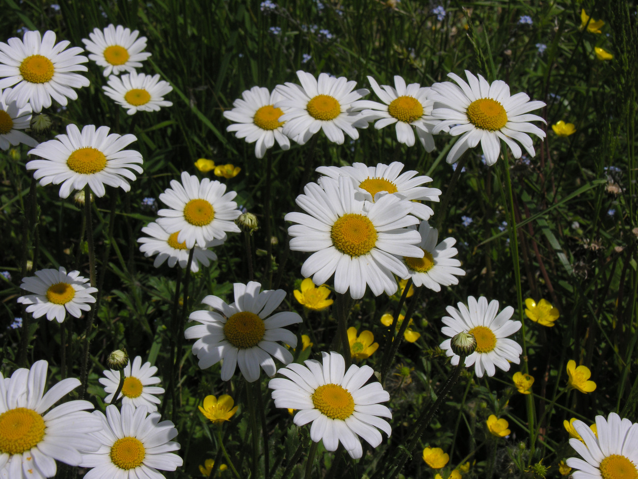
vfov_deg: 20.7
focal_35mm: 71
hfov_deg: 27.4
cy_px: 240
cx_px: 319
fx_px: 1309
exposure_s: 1/398
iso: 50
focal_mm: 18
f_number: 7.4
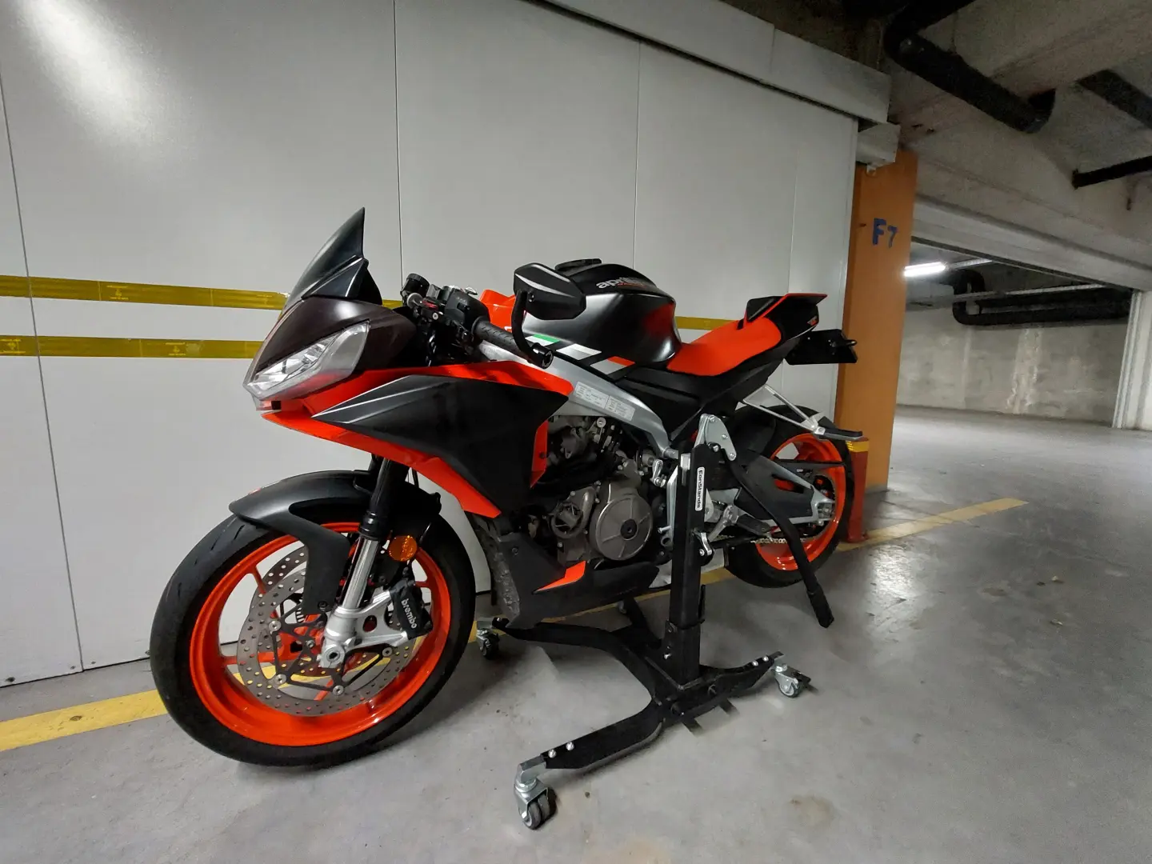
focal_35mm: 13
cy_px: 432
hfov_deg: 106.2
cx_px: 576
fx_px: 433
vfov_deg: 89.9
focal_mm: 1.74
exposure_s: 1/33
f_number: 2.2
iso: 400
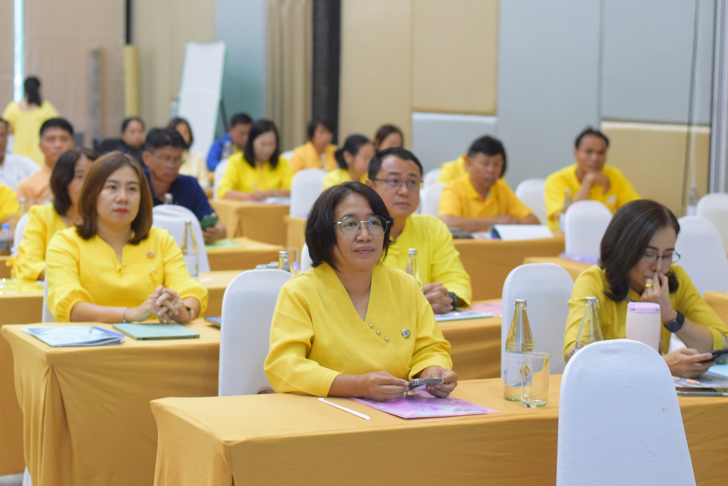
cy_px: 243
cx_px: 364
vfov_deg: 18.2
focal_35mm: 75
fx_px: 1517
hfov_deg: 27.0
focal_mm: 50
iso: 2000
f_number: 3.2
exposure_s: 1/60
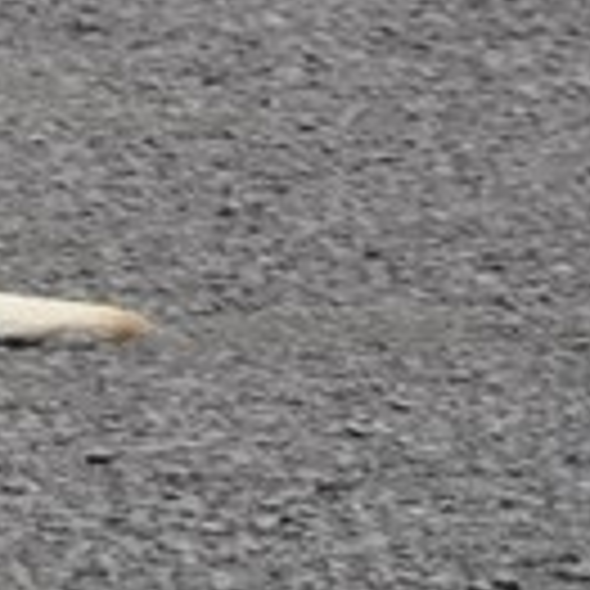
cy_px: -333
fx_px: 10338
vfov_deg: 3.3
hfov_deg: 3.3
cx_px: -432
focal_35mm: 536
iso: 200
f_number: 7.1
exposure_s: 1/200
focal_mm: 85
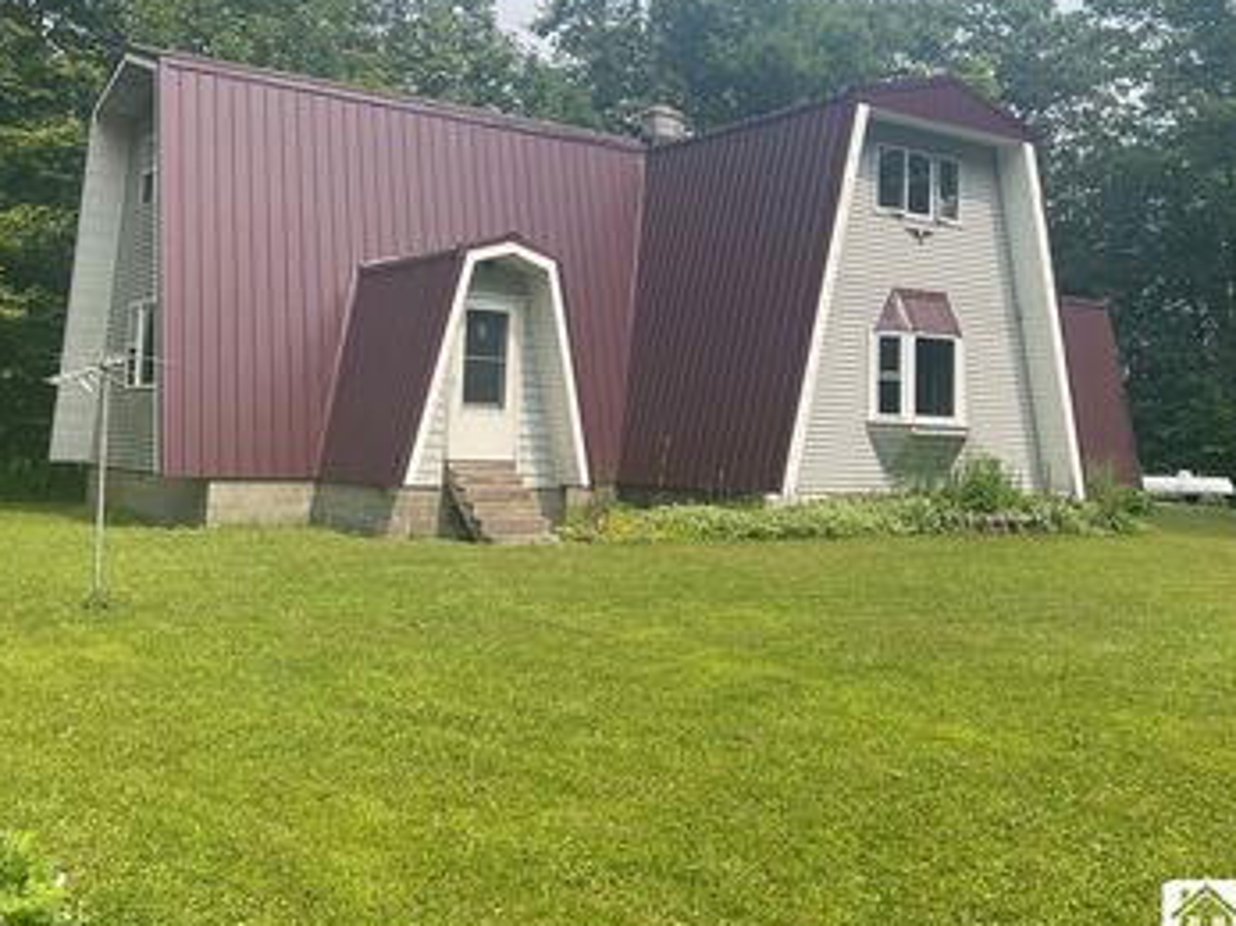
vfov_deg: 39.1
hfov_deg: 51.4
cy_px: 301
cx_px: 627
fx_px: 1285
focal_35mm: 36
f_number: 1.6
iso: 32
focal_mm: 5.1
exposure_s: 1/1976
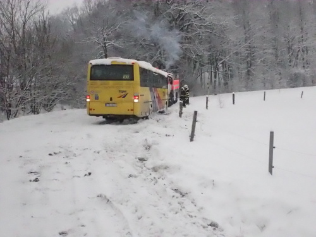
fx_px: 365
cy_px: 118
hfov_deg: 46.8
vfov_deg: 36.0
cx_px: 158
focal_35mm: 40
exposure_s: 1/2000
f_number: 11
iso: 6400
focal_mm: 7.34
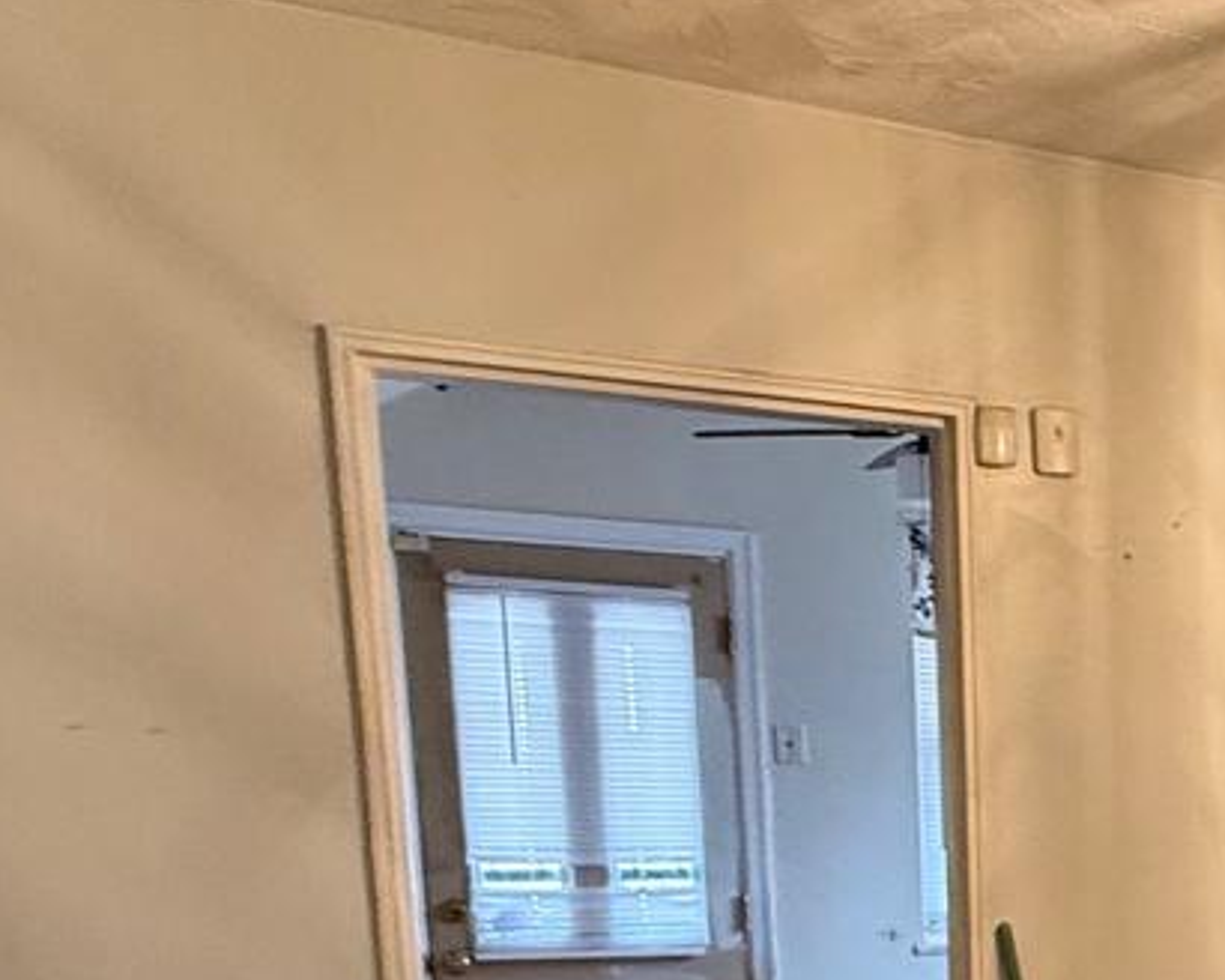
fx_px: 1740
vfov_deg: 28.8
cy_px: 1049
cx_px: 1542
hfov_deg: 31.2
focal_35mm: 48
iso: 500
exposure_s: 1/60
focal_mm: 2.22
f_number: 2.2
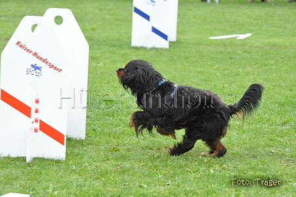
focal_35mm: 142
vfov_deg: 9.6
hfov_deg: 14.4
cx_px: 148
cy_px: 98
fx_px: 1171
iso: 800
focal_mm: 95
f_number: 4.5
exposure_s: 1/800
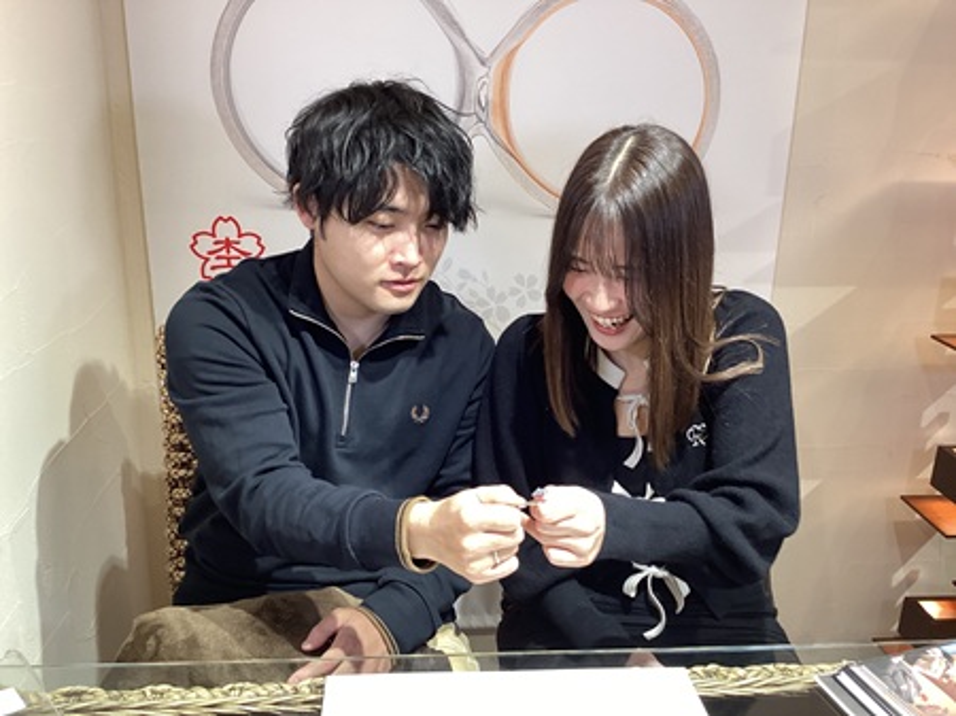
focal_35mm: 31
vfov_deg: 45.4
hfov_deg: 58.4
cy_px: 358
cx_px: 478
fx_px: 856
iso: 100
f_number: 2.4
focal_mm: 3.3
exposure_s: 1/60
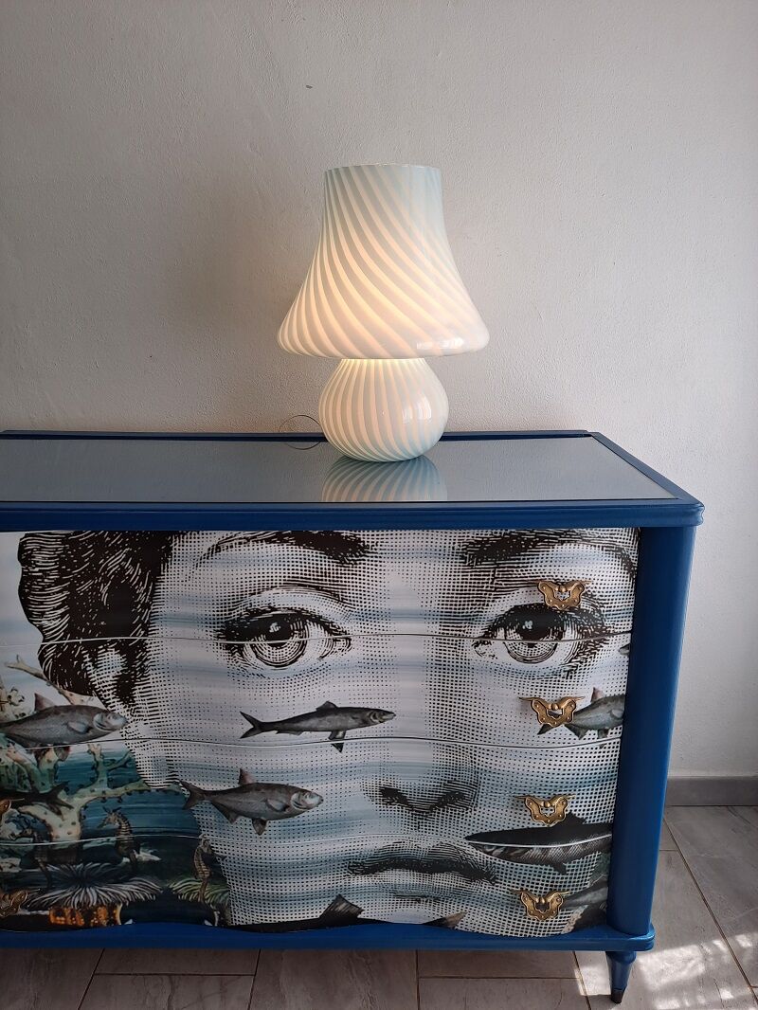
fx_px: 730
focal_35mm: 25
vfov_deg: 69.4
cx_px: 379
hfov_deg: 54.9
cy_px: 505
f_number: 2
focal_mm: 4.6
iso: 32
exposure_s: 1/112
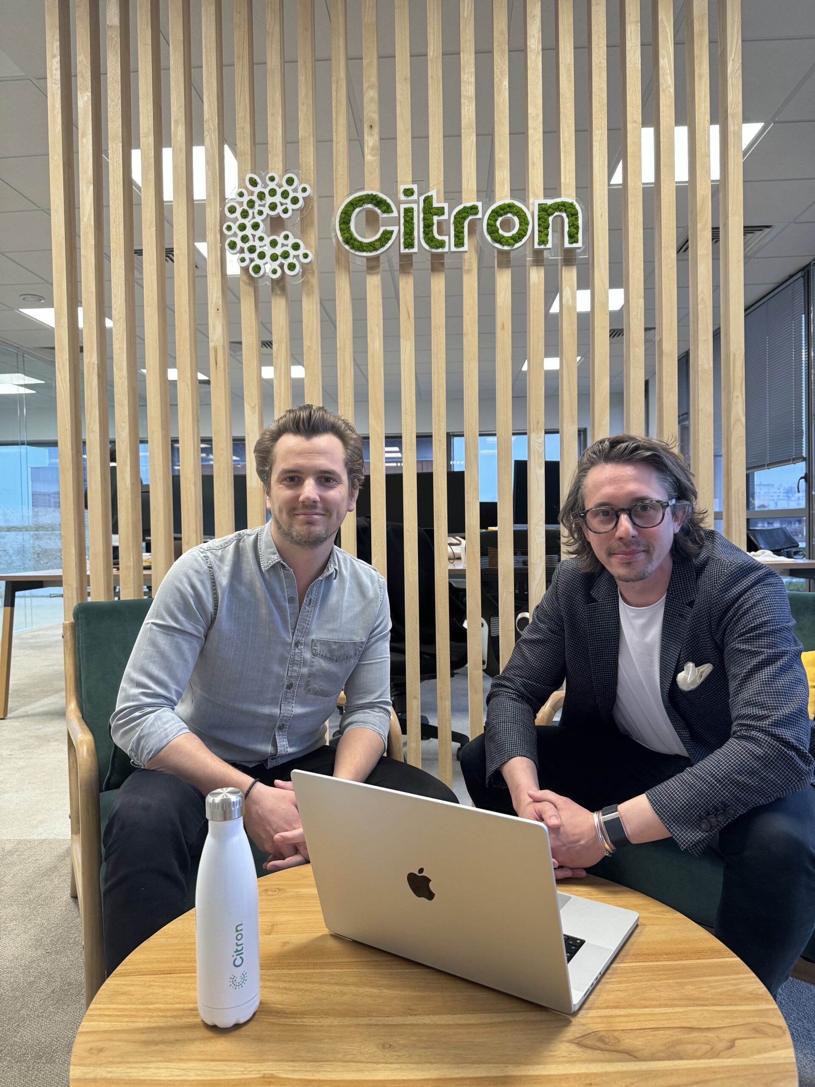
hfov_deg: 56.8
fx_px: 753
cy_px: 544
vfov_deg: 71.6
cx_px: 408
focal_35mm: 24
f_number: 1.78
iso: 200
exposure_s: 1/100
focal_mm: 6.76
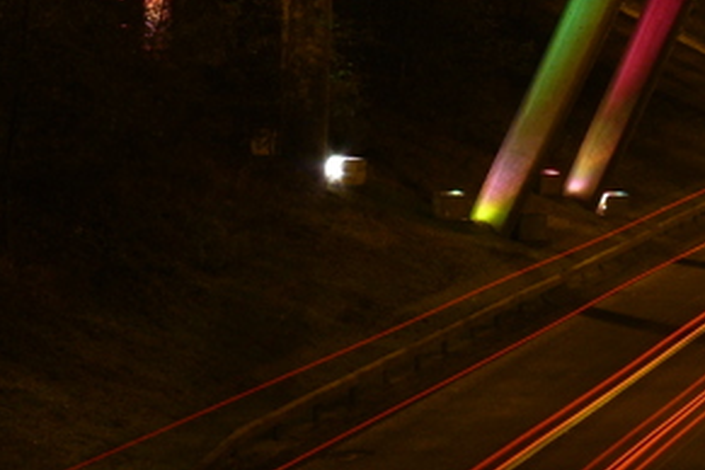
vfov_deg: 7.7
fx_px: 3466
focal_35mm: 177
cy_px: -102
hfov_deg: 11.3
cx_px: 909
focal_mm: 10.4
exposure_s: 5
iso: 100
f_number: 5.6
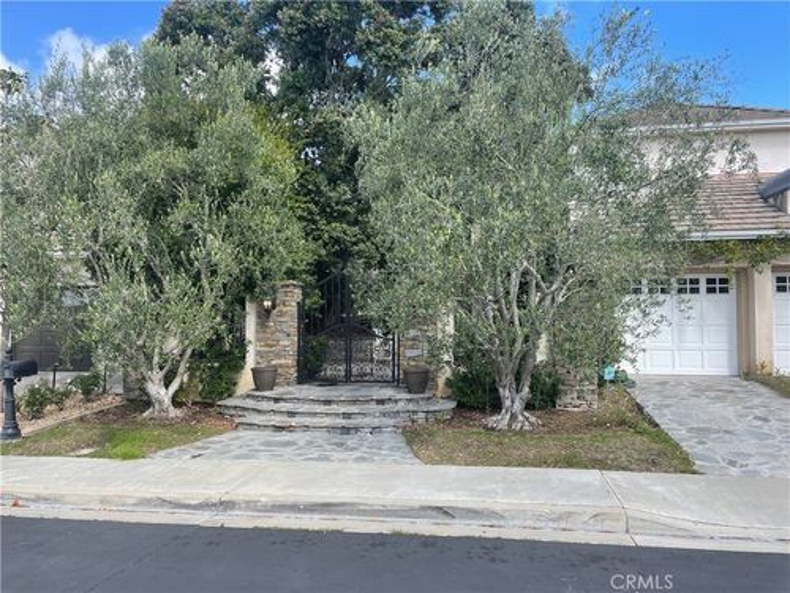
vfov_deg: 53.1
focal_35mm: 26
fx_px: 593
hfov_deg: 67.3
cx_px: 395
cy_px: 296
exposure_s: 1/1171
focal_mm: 4.2
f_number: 1.6
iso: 32
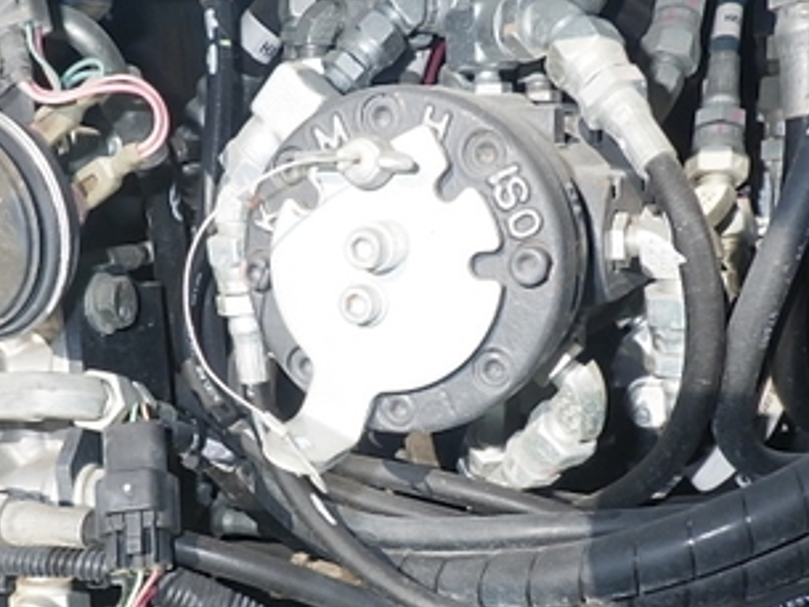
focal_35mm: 44
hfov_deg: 42.8
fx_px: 1029
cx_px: 332
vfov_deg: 32.6
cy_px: 406
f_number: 4.2
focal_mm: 5
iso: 250
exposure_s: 1/1500
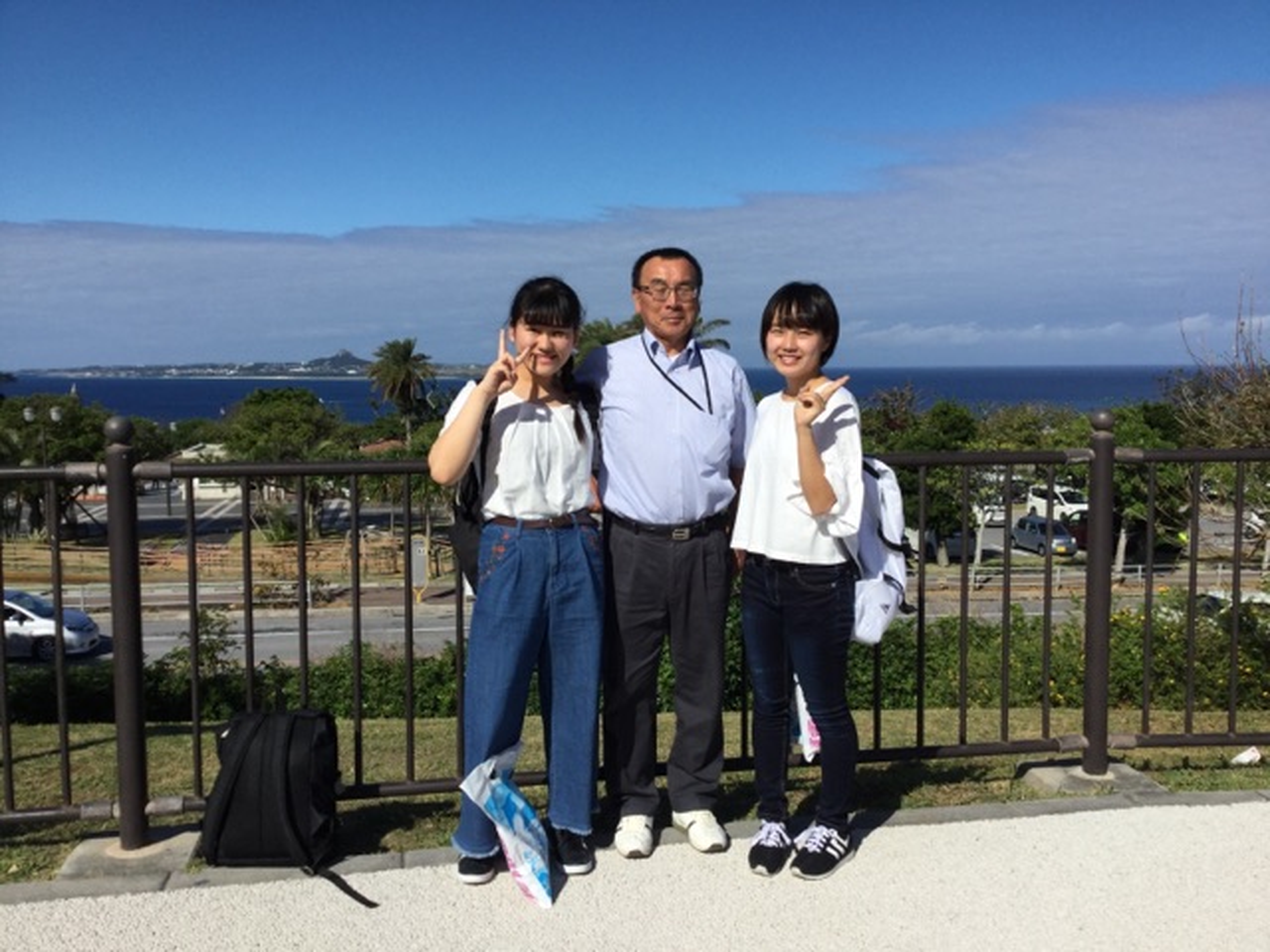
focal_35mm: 31
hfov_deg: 58.4
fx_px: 1137
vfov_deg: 45.4
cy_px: 476
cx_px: 635
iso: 25
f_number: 2.4
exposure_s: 1/2551
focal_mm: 3.3
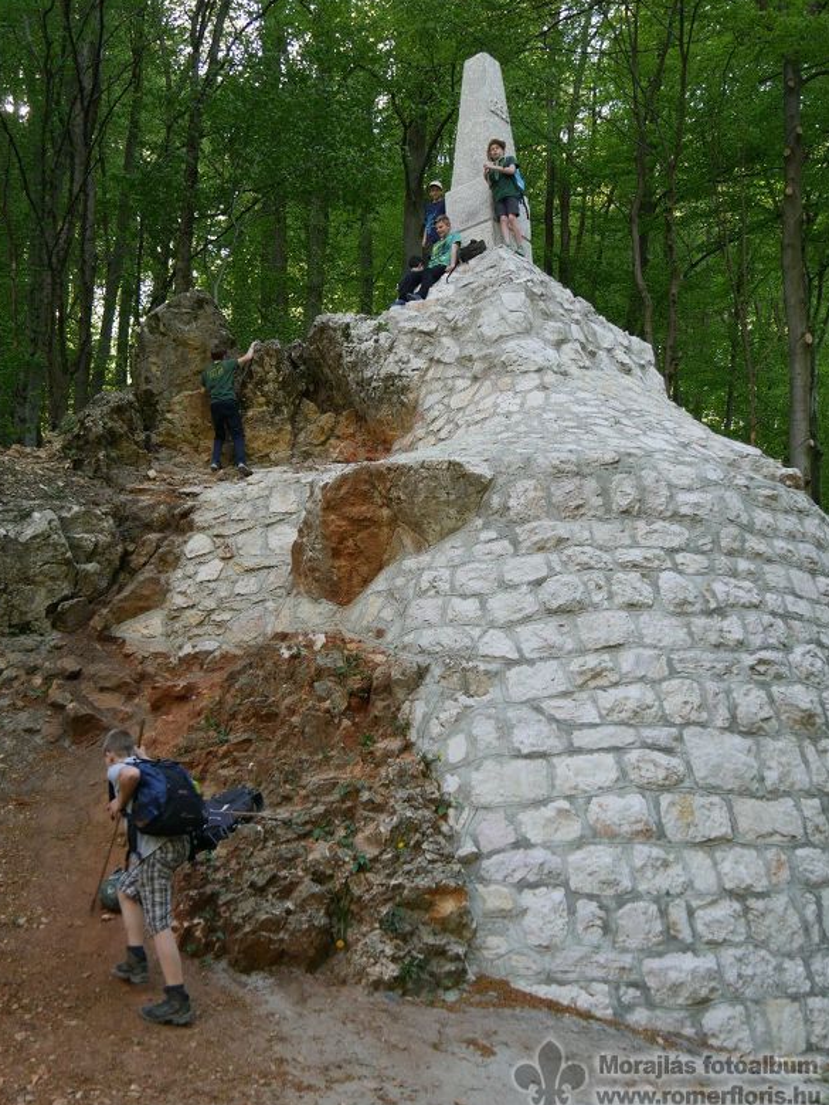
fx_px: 1244
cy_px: 553
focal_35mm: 39
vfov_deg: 47.8
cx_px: 410
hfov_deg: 36.8
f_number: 3.8
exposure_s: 1/125
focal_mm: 19
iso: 200
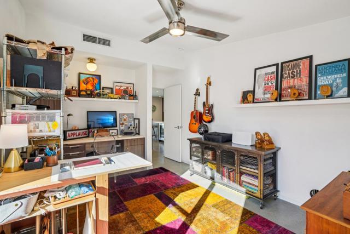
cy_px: 117
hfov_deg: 96.7
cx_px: 175
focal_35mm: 16
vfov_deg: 73.8
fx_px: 156
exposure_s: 1/30
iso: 125
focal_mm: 16
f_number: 8
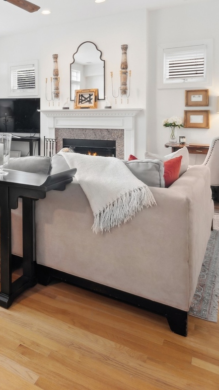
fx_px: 289
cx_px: -5
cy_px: 131
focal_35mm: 28
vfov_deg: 66.1
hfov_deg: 36.7
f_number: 8
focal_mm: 7
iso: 200
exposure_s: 1/8
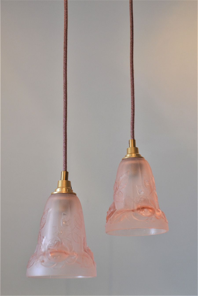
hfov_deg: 21.6
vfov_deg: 31.9
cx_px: 99
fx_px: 520
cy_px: 148
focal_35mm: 63
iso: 720
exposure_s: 1/60
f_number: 4.8
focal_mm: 42
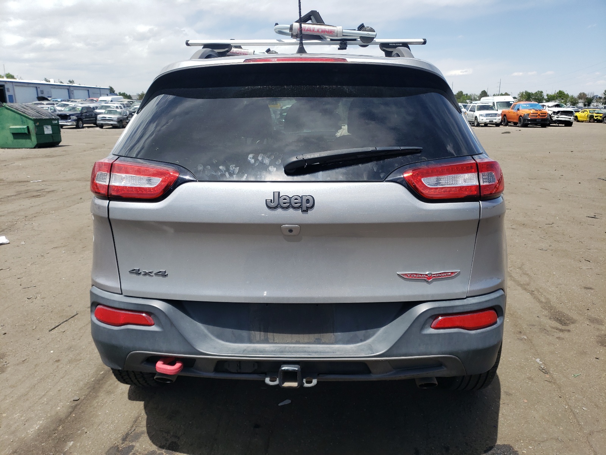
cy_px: 228
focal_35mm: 26
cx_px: 303
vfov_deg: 53.1
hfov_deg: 67.3
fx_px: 455
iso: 50
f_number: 1.5
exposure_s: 1/2500
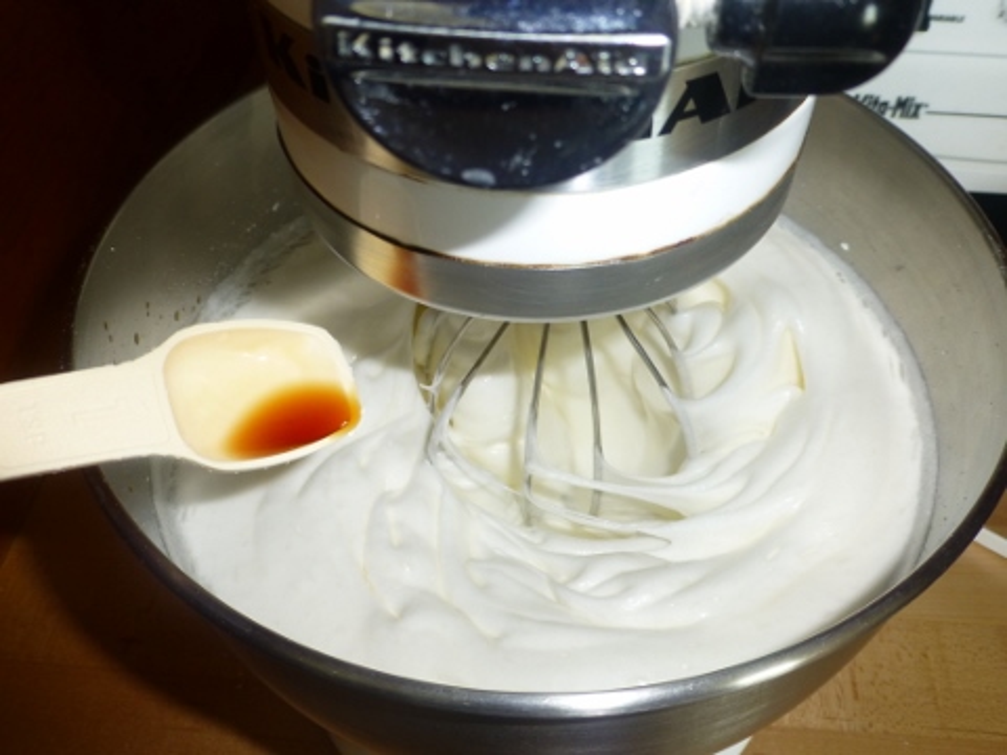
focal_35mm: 30
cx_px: 504
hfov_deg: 60.0
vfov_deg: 46.8
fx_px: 873
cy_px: 378
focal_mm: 5.4
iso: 125
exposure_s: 1/60
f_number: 3.6
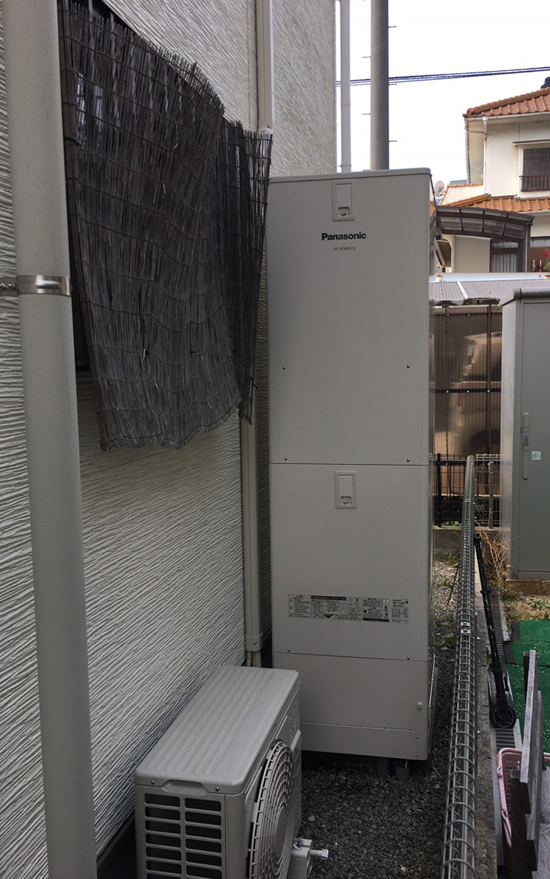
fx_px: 743
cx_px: 321
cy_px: 439
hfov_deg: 40.5
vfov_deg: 61.2
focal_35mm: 31
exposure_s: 1/460
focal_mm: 4.15
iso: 25
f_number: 2.2
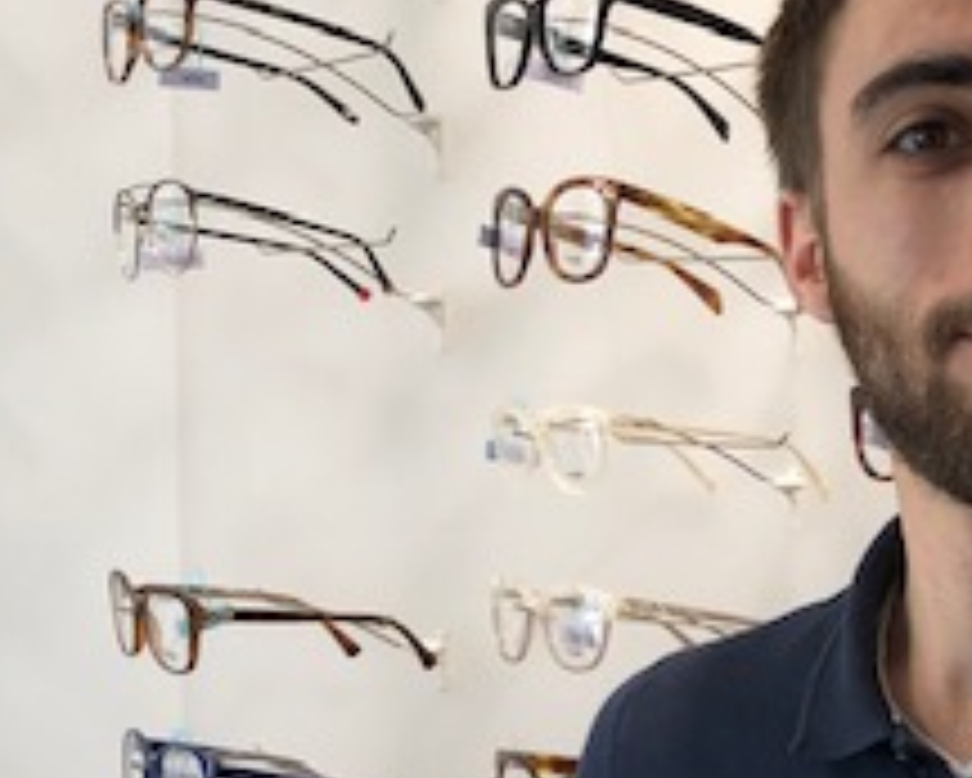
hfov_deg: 22.7
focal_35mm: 81
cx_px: 945
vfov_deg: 18.5
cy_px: 765
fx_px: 2331
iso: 25
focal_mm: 4
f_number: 1.8
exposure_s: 1/50
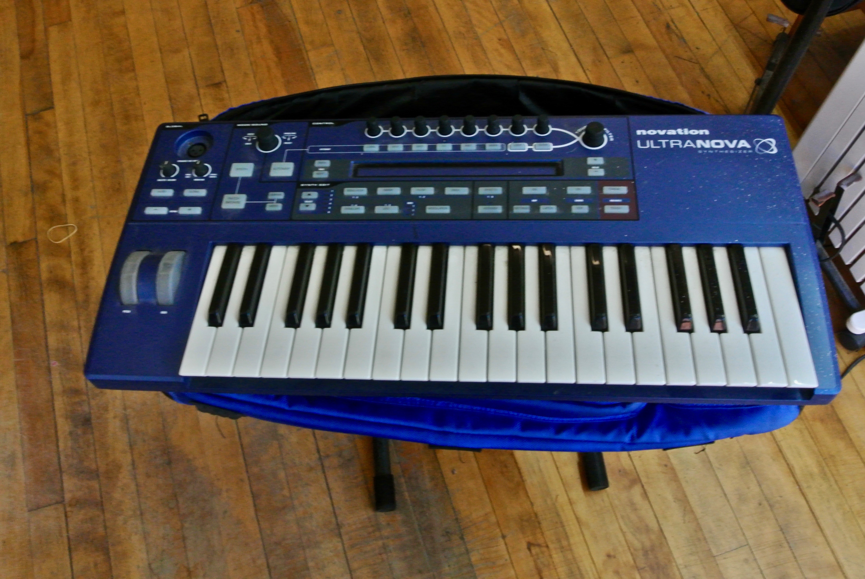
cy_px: 290
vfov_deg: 41.2
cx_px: 432
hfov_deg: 58.7
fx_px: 770
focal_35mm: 32
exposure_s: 1/20
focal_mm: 12.2
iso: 800
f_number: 3.8
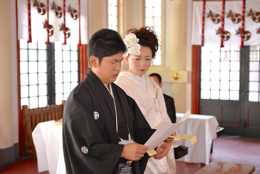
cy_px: 87
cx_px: 130
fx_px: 376
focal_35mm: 52
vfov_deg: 26.0
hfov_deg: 38.2
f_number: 4
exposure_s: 1/60
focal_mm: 52
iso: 2000
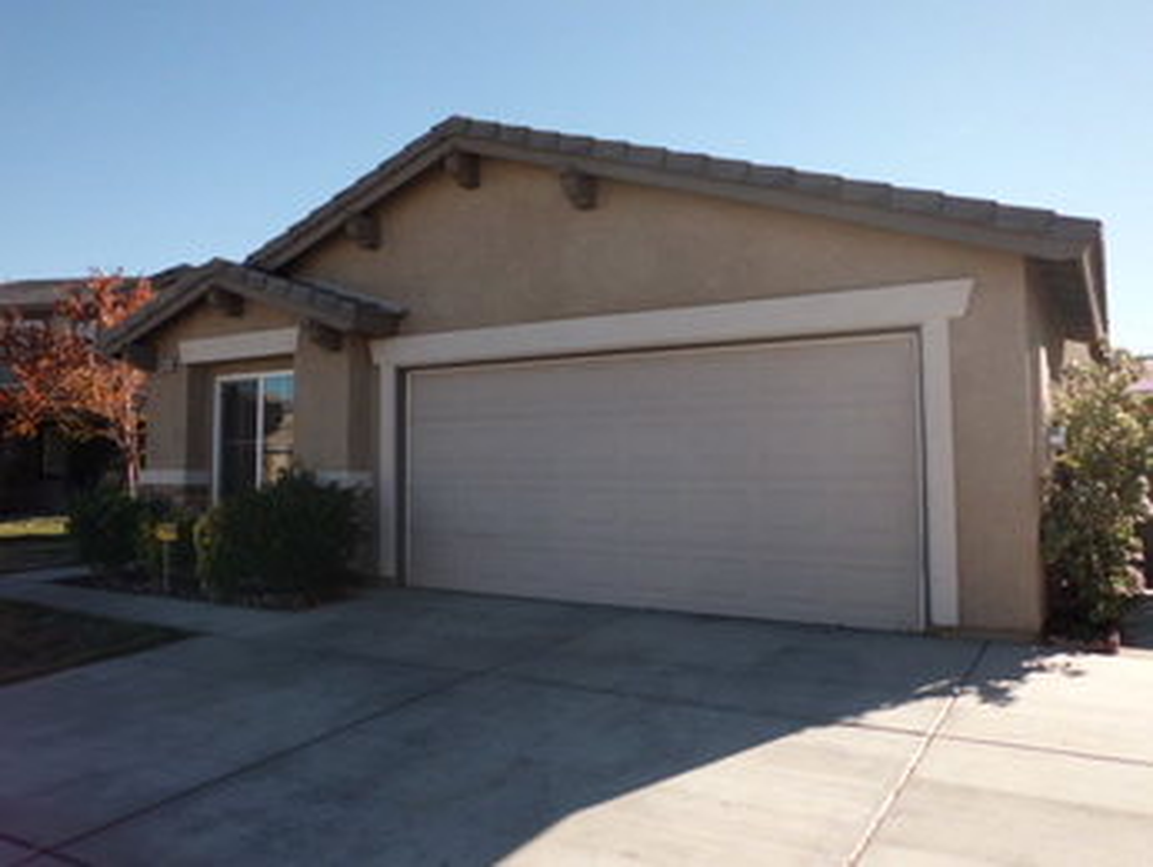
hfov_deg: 67.3
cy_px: 434
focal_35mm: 26
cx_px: 576
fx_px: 867
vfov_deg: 53.1
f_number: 3.2
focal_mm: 4.6
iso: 64
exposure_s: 1/500
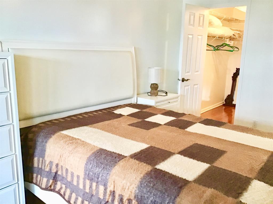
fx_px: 244
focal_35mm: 31
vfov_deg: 45.4
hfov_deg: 58.4
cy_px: 102
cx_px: 136
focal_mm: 3.3
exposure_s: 1/30
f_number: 2.4
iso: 200
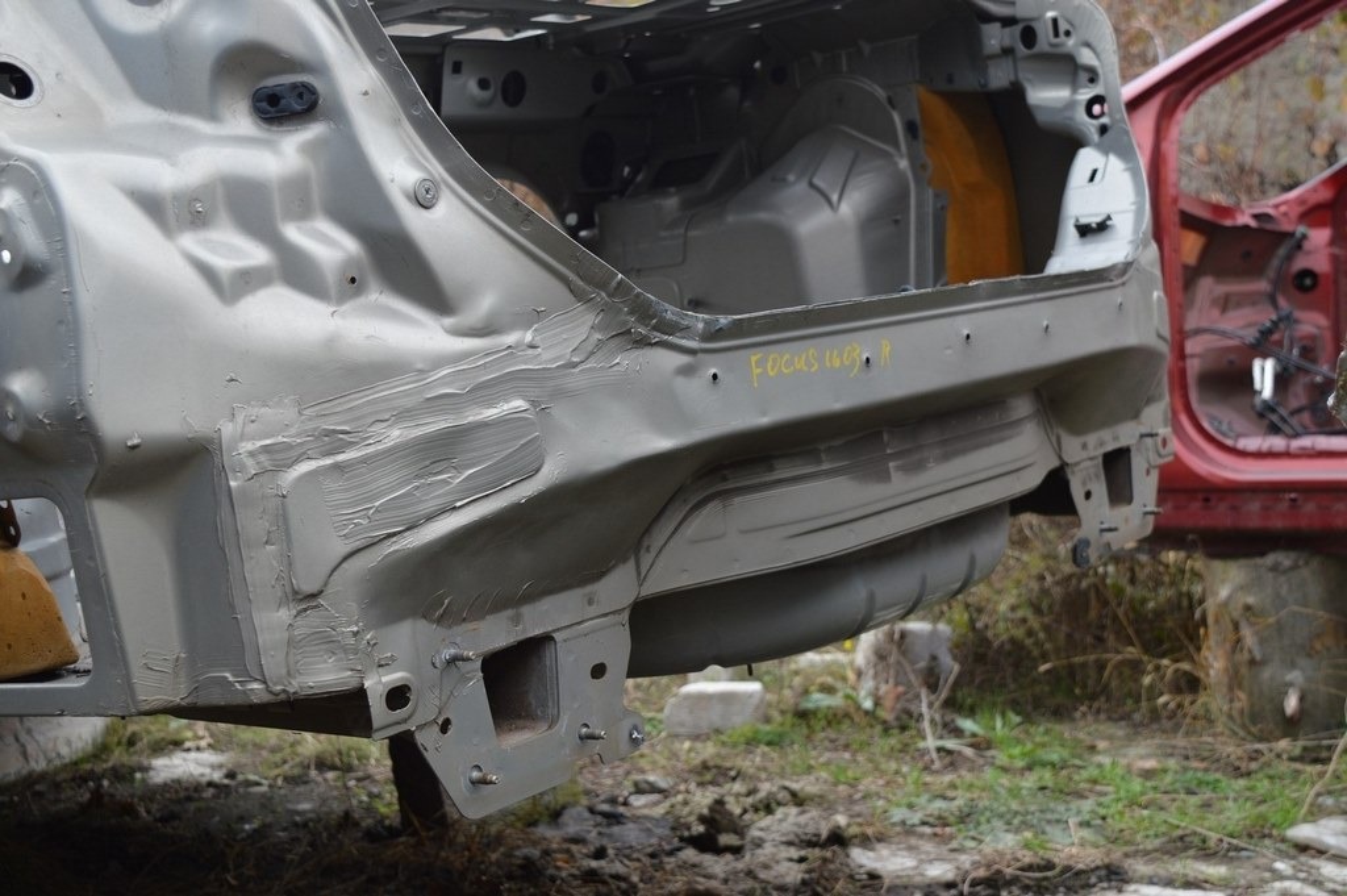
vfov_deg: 28.0
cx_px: 674
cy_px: 448
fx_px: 1795
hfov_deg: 41.1
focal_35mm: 48
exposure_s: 1/125
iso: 180
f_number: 5.6
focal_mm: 32
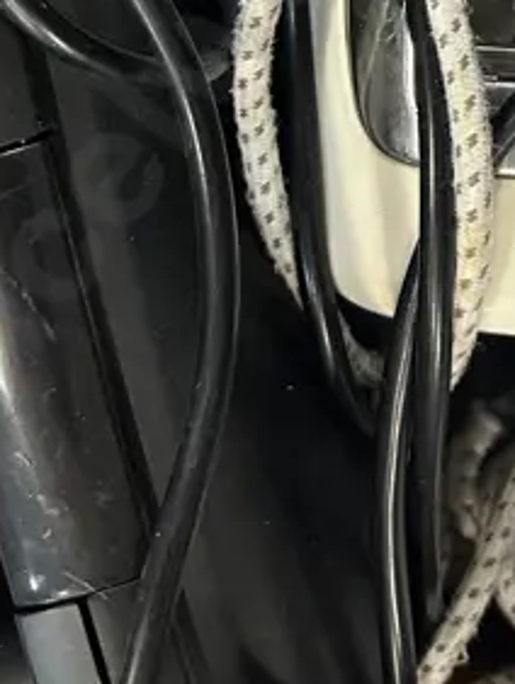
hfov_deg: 16.9
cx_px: 406
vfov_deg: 20.5
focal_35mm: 87
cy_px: -211
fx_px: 1723
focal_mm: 6.86
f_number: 1.78
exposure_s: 1/50
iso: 320
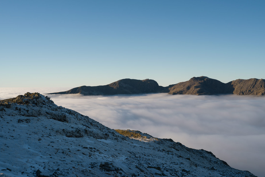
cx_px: 134
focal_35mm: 37
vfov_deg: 35.9
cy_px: 88
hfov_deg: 51.9
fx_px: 272
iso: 100
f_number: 9.5
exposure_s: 1/180
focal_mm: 45
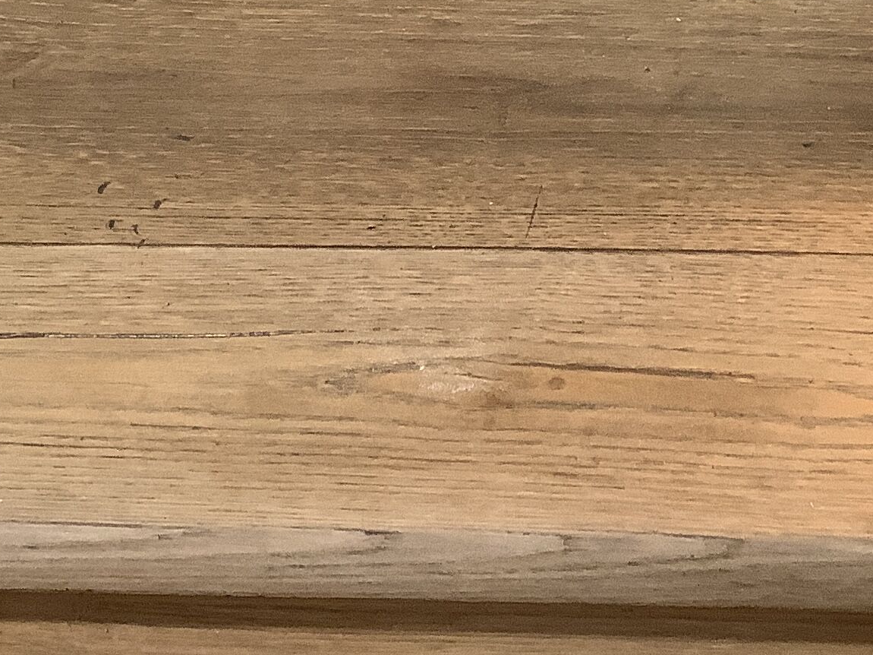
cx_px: 851
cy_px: -185
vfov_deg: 16.0
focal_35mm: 88
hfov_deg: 21.6
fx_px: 2219
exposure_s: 1/50
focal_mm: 3.3
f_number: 2.4
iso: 80
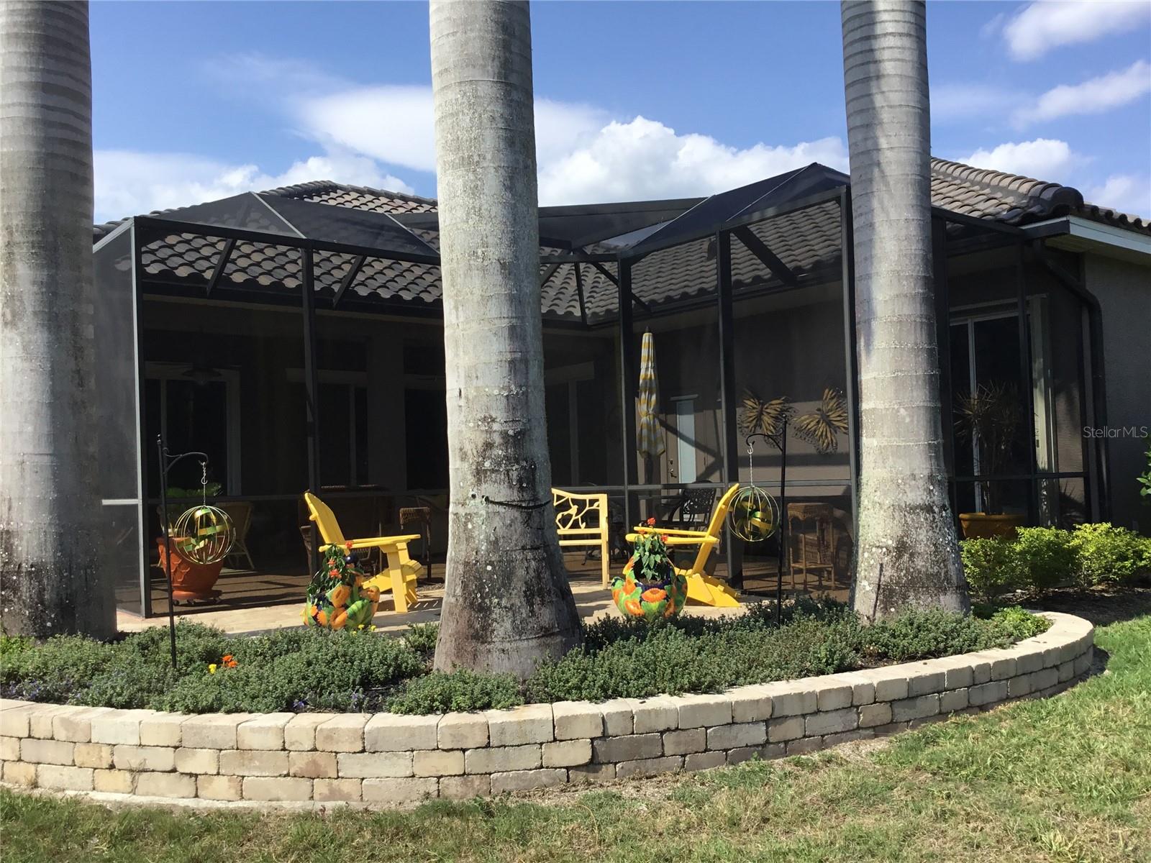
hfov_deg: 58.4
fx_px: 1031
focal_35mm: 31
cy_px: 432
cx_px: 576
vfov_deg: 45.4
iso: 25
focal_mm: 3.3
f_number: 2.4
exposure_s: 1/1235
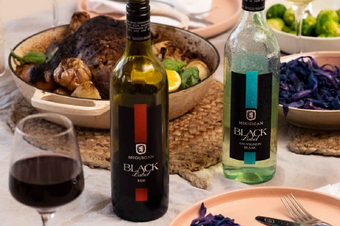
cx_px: 170
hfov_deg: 73.7
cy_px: 113
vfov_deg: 53.1
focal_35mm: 24
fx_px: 227
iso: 1600
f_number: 4.5
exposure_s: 1/160
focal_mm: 24
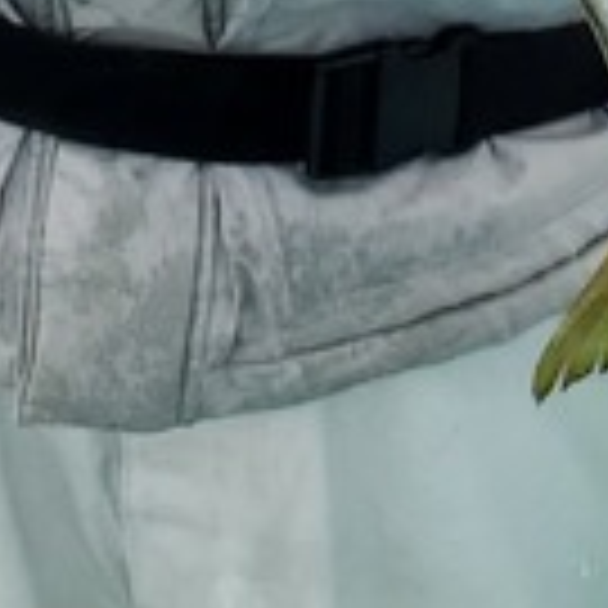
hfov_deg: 12.0
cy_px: -707
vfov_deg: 10.7
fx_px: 2881
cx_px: 171
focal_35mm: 145
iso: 50
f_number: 2.4
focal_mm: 4.3
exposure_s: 1/410
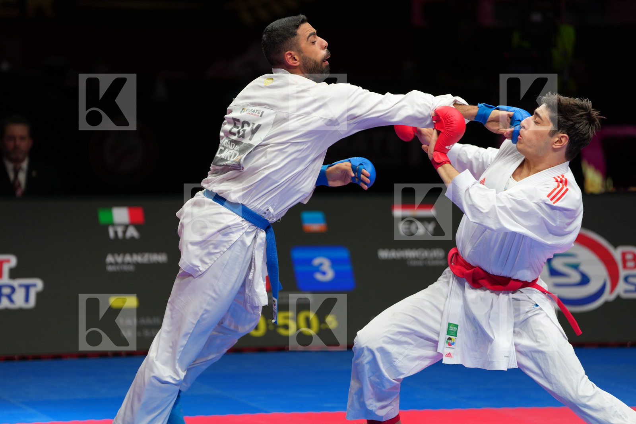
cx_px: 318
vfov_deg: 7.3
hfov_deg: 10.9
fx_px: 3320
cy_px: 212
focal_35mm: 188
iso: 640
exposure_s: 1/1000
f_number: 2.8
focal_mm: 188
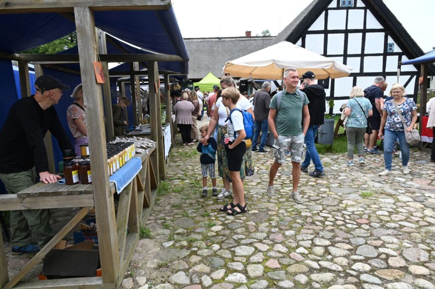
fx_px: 290
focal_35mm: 24
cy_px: 144
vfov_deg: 53.1
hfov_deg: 73.8
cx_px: 218
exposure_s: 1/320
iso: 640
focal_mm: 24
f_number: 9
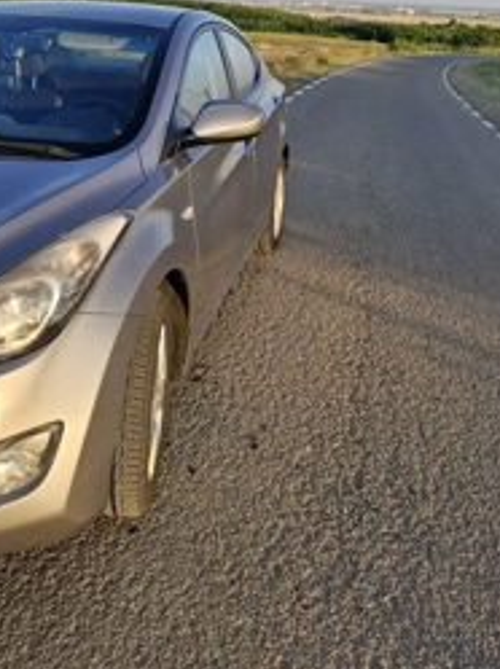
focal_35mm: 37
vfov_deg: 49.4
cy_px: 228
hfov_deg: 38.2
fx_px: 714
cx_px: 172
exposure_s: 1/482
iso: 50
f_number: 1.8
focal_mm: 5.54
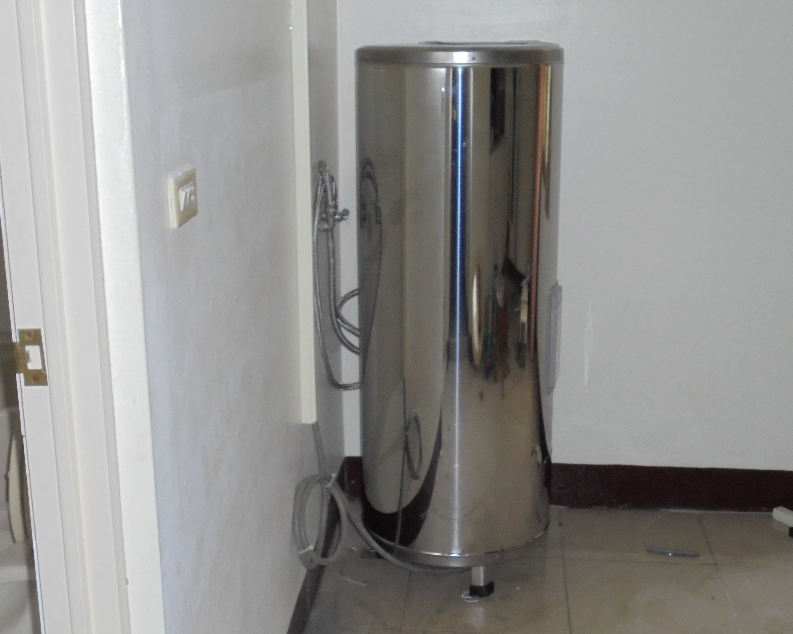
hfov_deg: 41.1
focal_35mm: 45
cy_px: 317
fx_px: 1056
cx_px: 414
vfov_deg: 33.4
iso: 400
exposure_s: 1/50
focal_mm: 7.8
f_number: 4.5
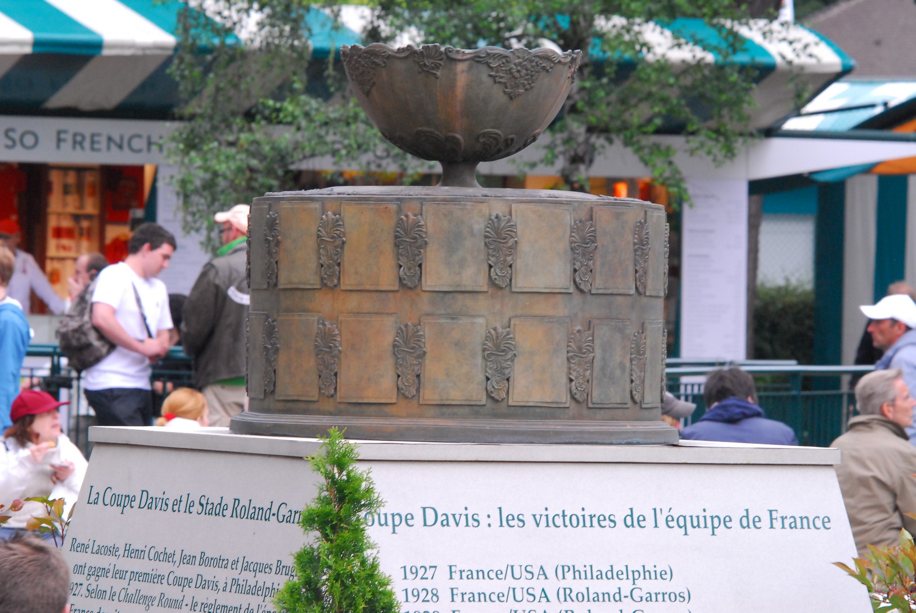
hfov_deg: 9.1
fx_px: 5732
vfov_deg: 6.1
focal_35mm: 225
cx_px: 458
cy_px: 306
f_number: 9
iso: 800
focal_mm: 150
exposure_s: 1/125
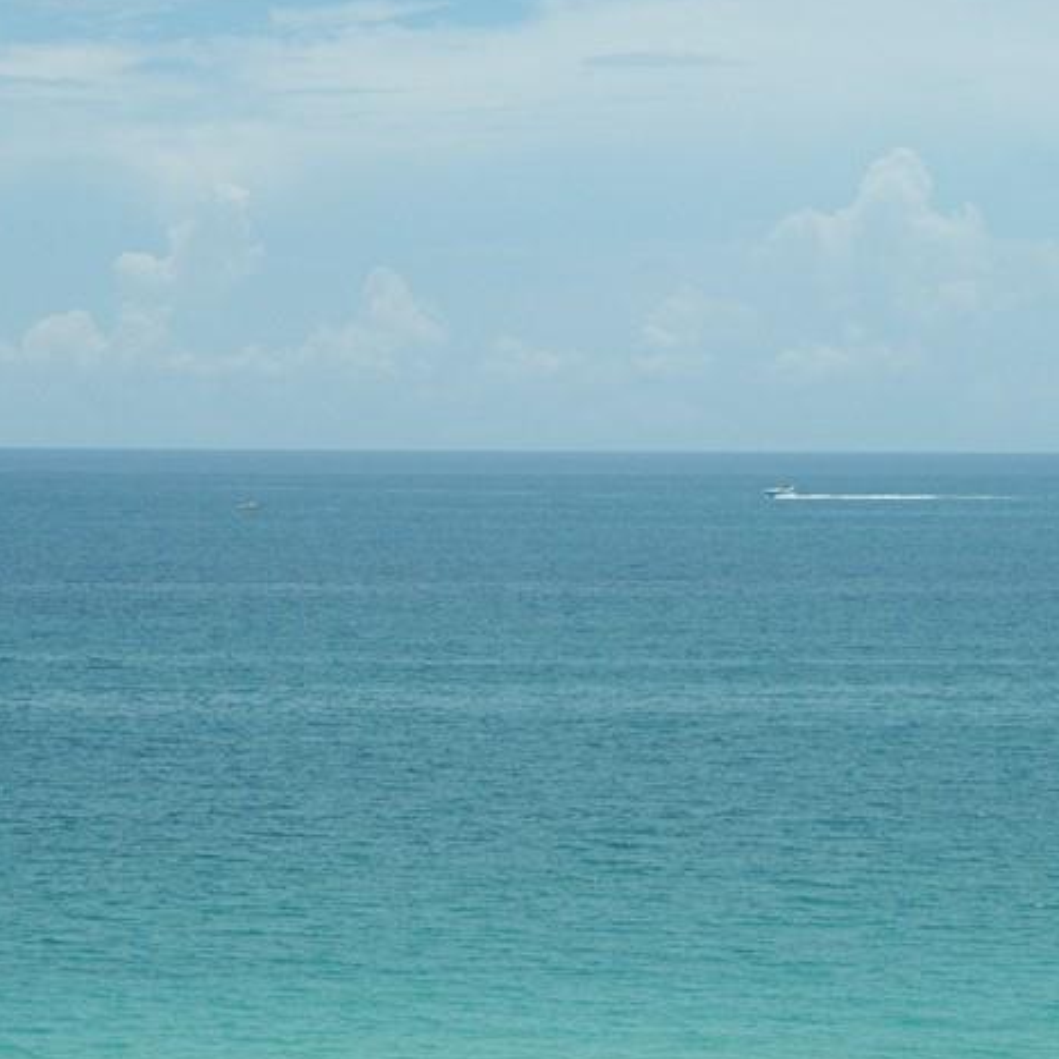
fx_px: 5746
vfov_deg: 10.5
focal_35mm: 166
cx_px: 738
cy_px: 730
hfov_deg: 10.5
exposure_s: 1/640
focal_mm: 56
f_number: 13
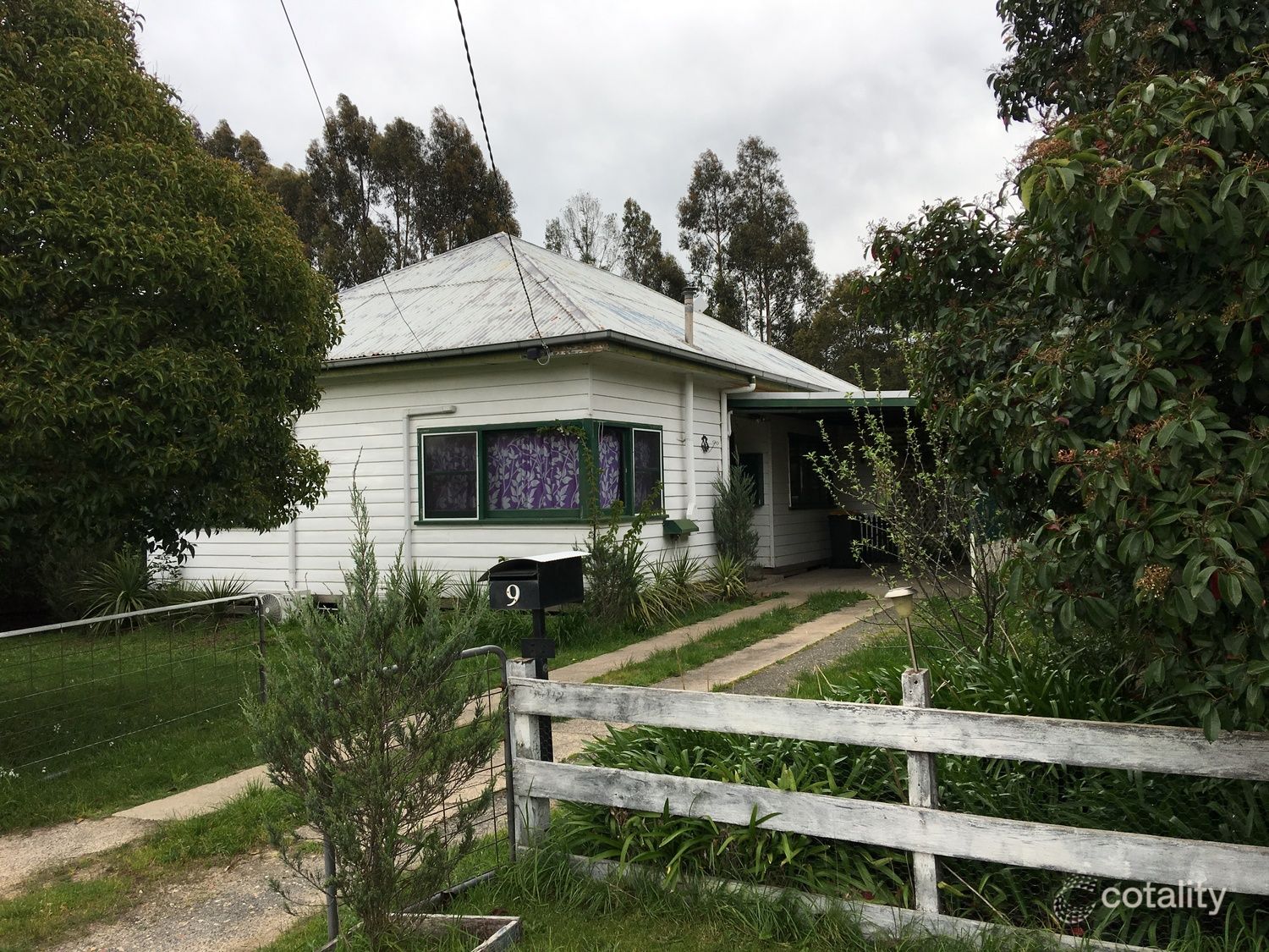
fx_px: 1063
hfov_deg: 61.7
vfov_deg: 48.2
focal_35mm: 29
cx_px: 634
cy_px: 476
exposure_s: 1/553
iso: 25
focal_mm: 4.15
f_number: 2.2
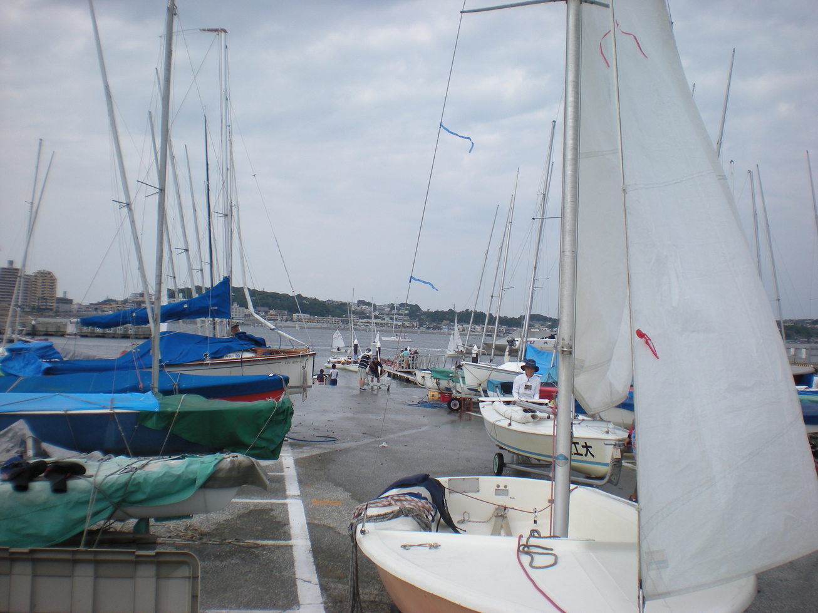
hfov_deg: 49.0
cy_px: 306
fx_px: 898
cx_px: 409
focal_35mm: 38
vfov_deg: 37.7
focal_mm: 6.3
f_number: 4.6
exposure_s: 1/430
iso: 64
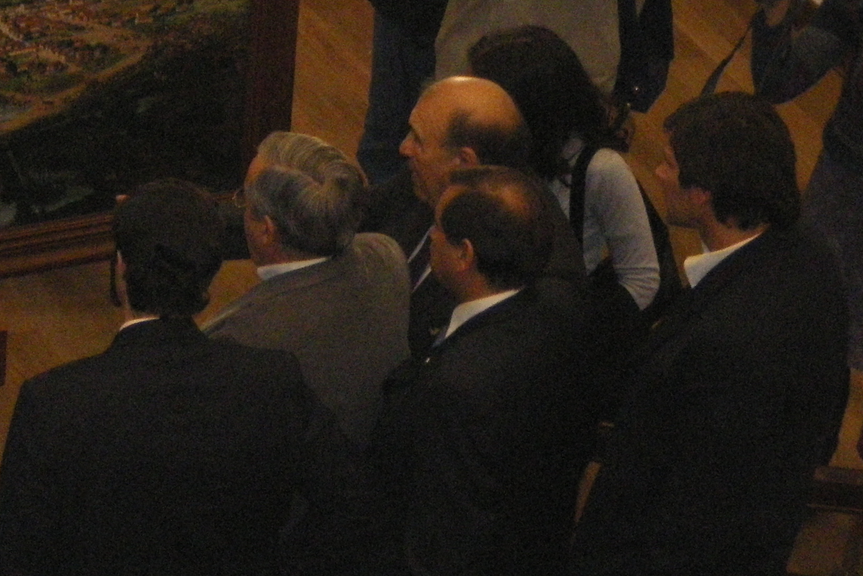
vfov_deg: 6.2
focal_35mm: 223
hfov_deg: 9.2
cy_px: 216
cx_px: 195
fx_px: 5345
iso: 800
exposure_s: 1/100
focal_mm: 18.9
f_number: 5.9
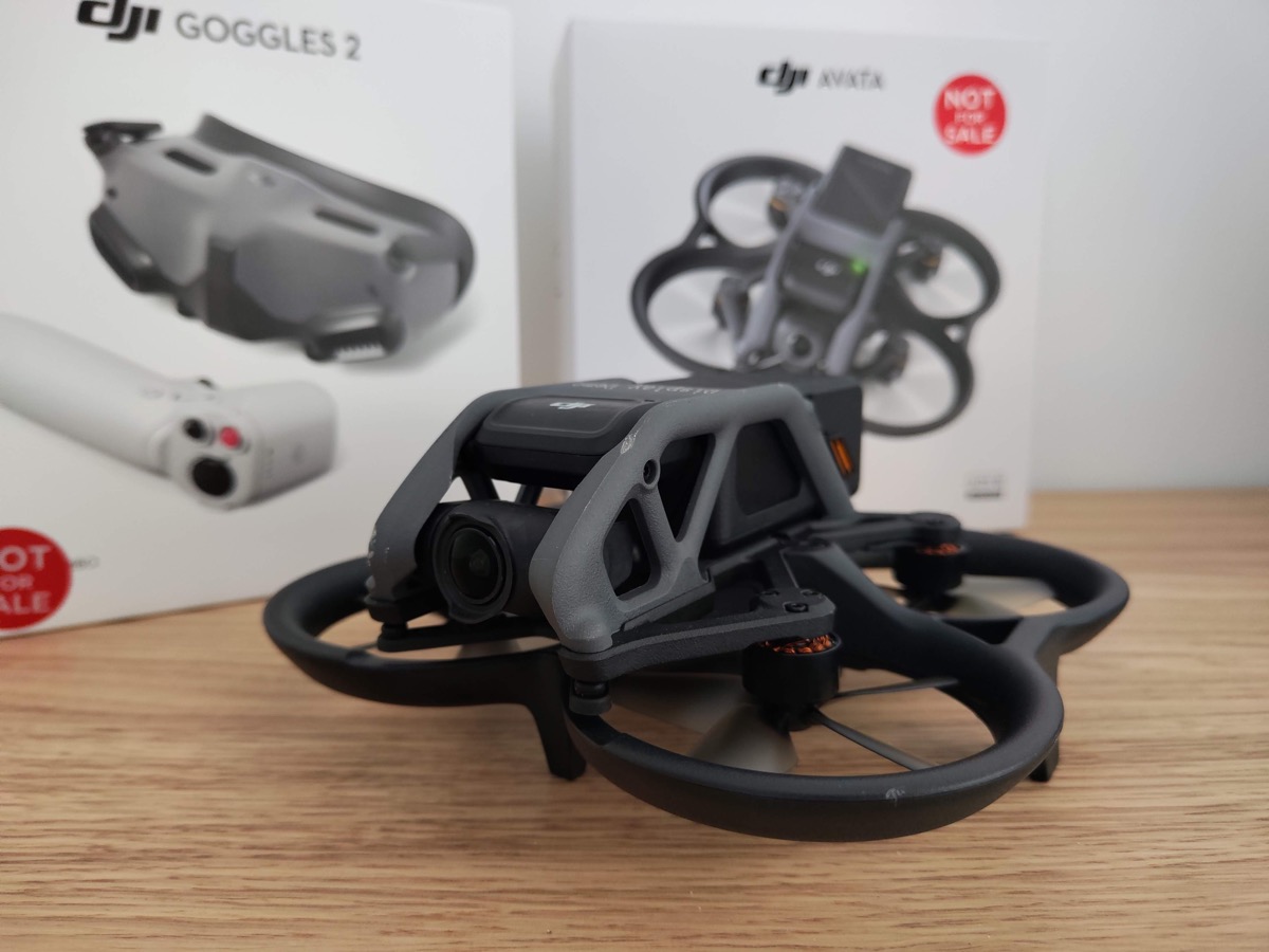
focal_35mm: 24
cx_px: 634
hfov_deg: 71.6
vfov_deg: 56.8
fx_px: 880
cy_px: 476
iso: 477
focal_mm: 5.59
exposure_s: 1/100
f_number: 1.88
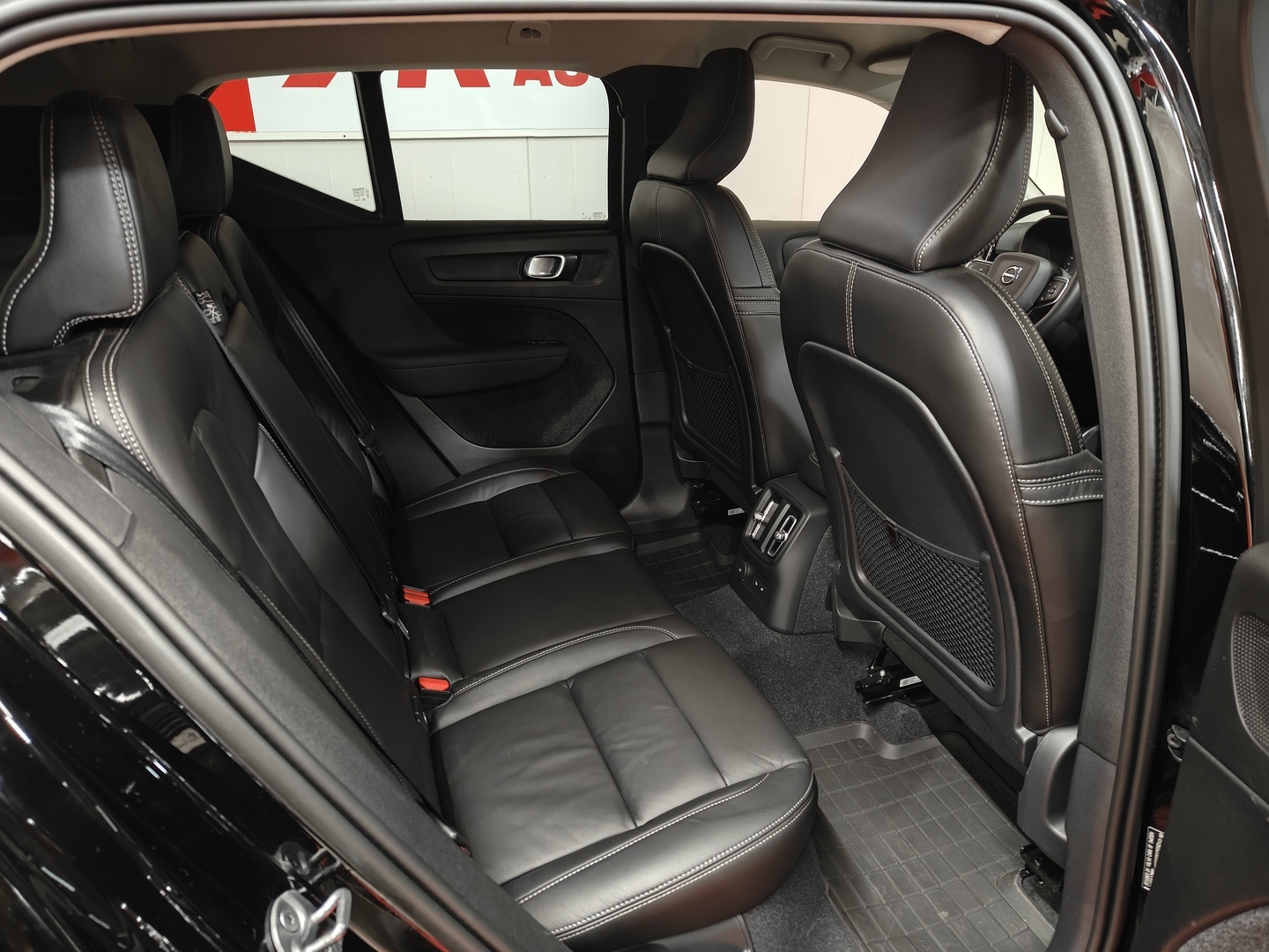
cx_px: 634
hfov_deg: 71.6
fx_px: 880
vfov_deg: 56.8
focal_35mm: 24
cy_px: 476
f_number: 1.8
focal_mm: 5.59
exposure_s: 1/33
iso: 1250
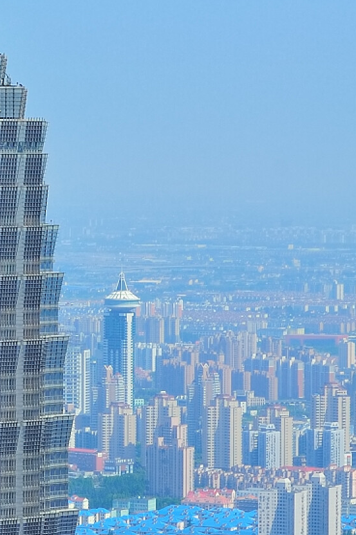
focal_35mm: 243
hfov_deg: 5.6
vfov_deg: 8.5
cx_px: -250
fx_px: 3612
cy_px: 307
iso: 200
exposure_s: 1/350
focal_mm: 70
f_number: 8
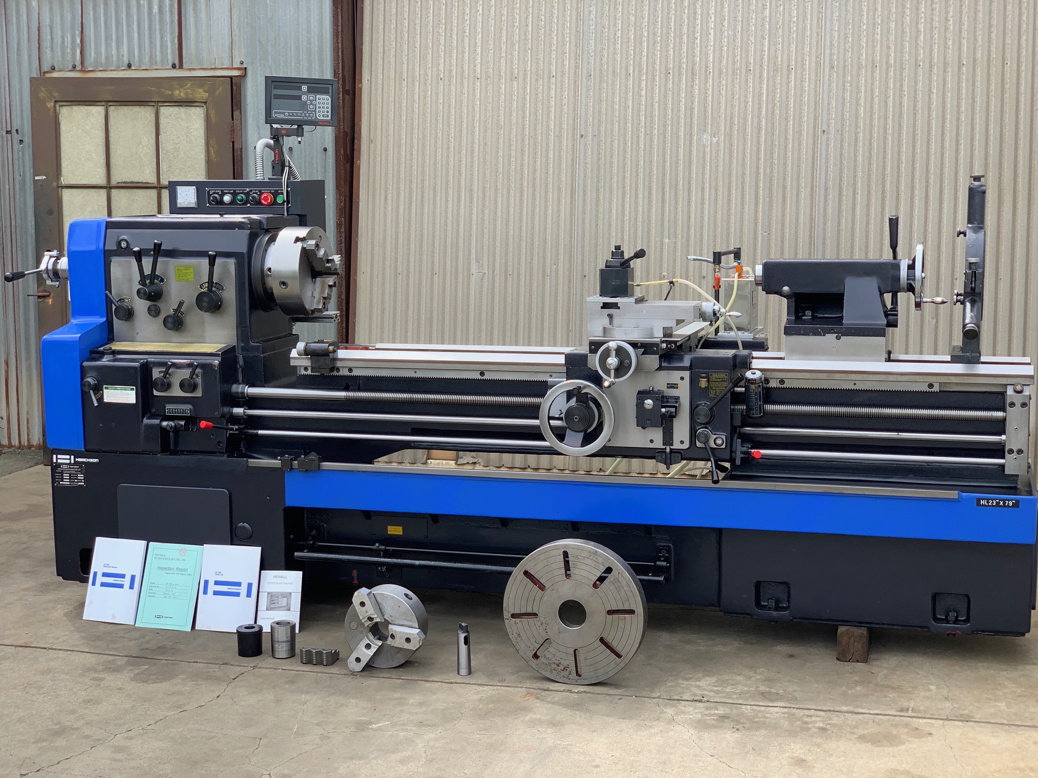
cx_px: 519
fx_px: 1559
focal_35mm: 52
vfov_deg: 28.0
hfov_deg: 36.8
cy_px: 389
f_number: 2.4
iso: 16
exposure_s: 1/300
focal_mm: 6
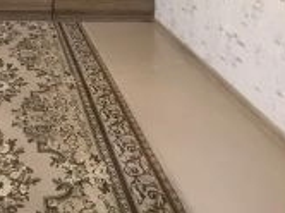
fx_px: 403
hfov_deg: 35.4
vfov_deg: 22.8
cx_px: 3
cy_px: -124
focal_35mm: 49
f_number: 2.2
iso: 500
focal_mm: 1.95
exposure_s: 1/33.3
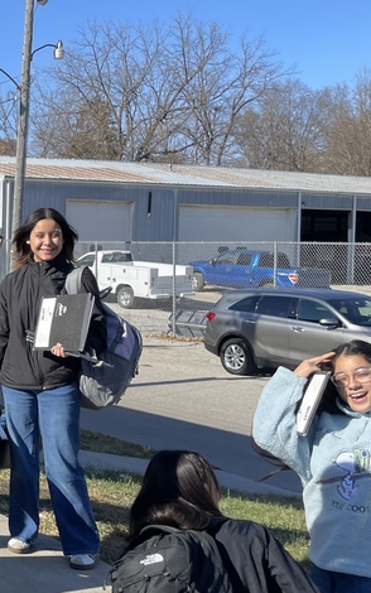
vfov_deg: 34.0
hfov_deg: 18.7
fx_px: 970
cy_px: 312
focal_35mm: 60
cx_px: -213
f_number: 1.6
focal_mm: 4.2
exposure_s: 1/1795
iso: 32
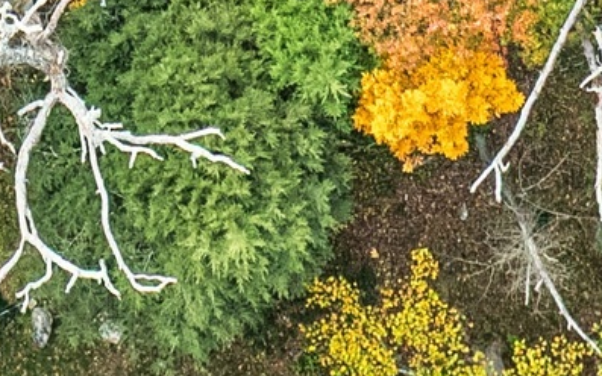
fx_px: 3232
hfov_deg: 10.4
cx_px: -150
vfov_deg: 5.8
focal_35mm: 197
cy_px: -1076
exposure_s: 1/2000
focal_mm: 12.29
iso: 100
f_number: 2.8
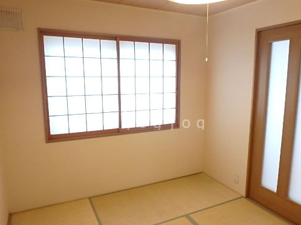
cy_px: 122
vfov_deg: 51.3
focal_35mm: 27
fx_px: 235
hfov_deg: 65.2
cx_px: 166
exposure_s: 1/30
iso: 250
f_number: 3.5
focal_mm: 3.7
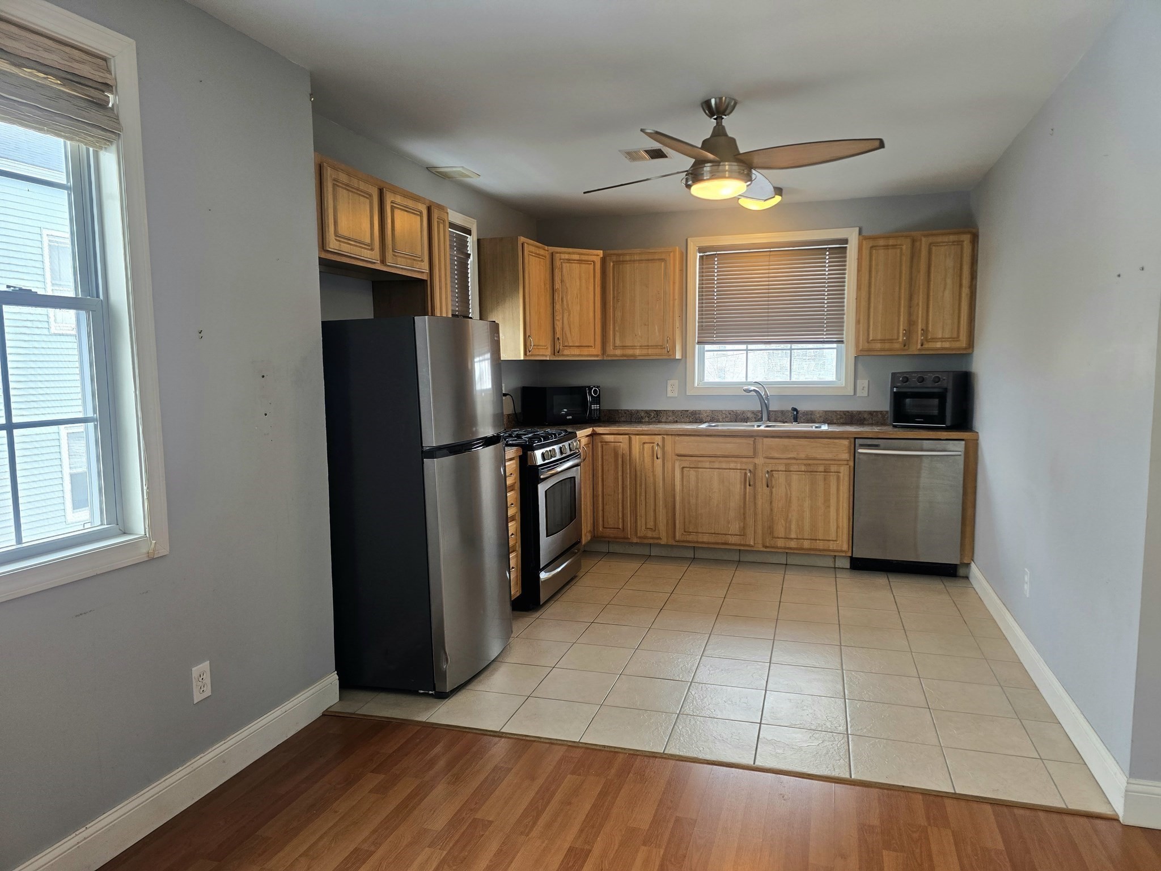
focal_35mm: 23
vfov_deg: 58.9
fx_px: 771
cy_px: 436
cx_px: 580
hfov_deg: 73.9
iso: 100
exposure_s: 1/53.2
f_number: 1.7
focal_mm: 6.3
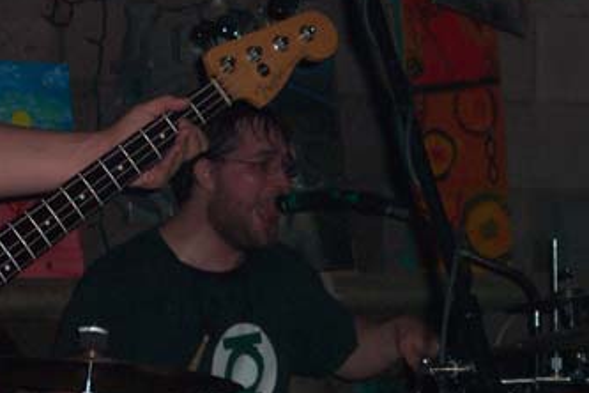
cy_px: 294
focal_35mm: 185
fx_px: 3027
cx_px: 433
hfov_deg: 11.1
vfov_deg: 7.4
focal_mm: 24
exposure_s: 1/90
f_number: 4.8
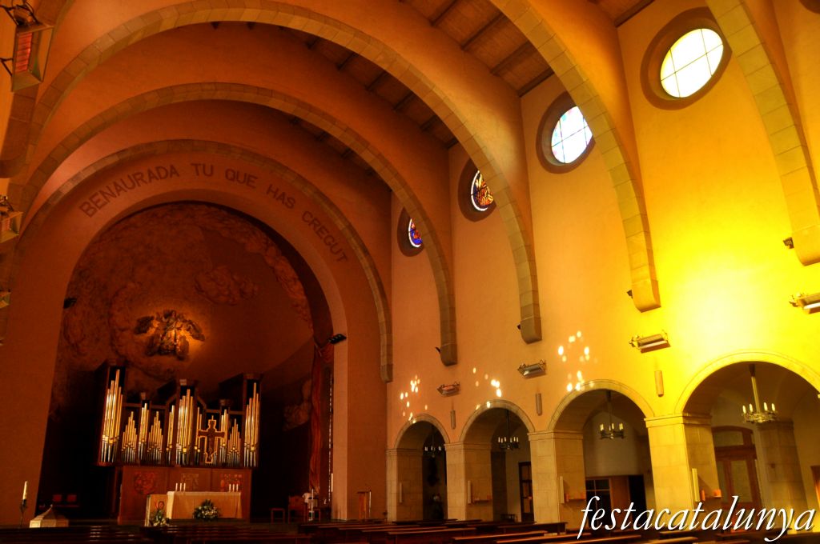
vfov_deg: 47.8
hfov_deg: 67.4
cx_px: 410
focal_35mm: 27
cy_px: 272
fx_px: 614
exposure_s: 1/60
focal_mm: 18
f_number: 4
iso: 500
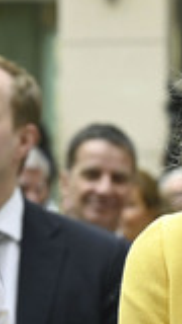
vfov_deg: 11.8
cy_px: 130
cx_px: 78
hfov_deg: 6.6
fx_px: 1570
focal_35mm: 183
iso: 4000
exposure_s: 1/800
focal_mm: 62
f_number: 5
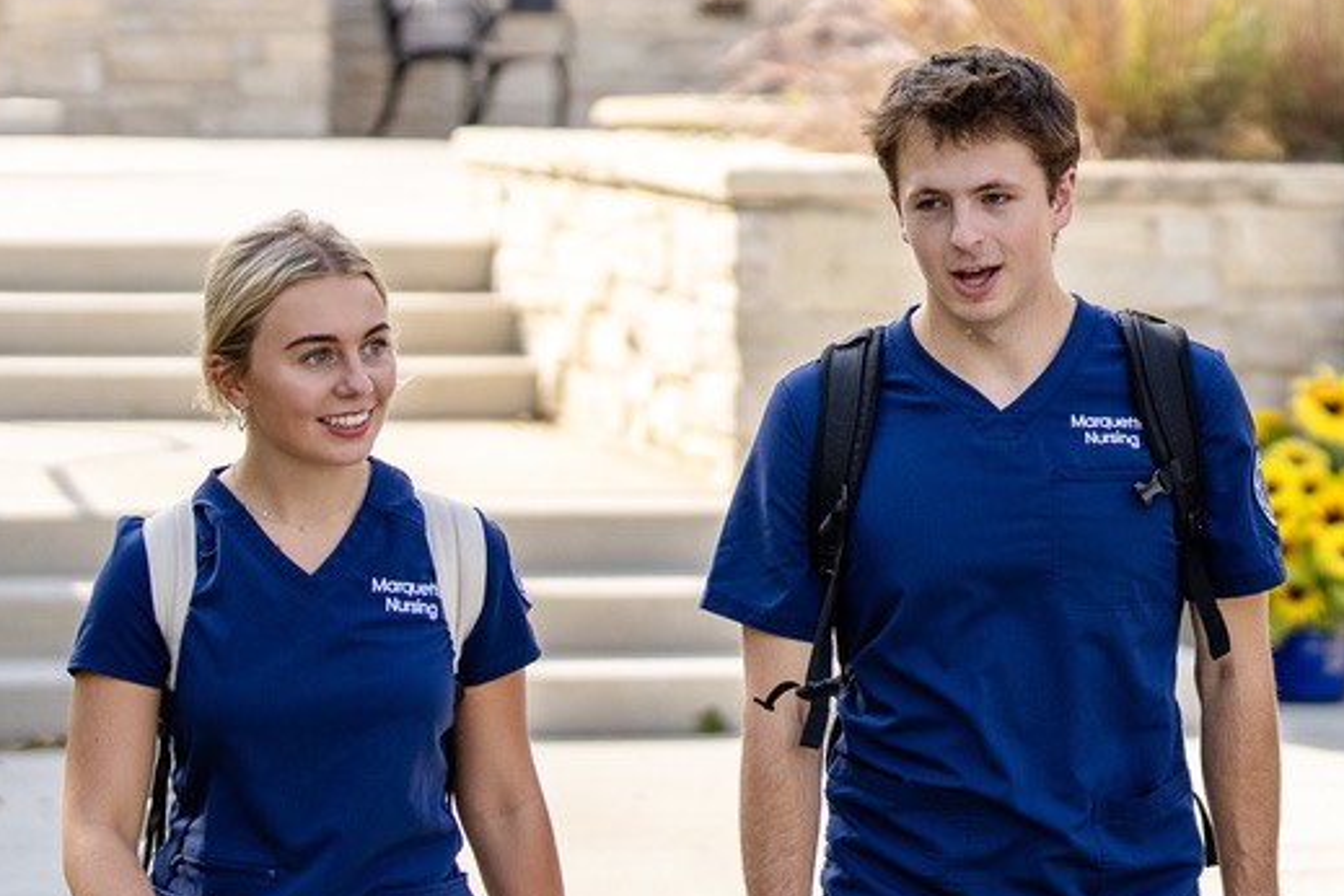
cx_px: 1564
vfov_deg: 7.4
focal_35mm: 185
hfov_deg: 10.9
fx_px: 6906
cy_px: 580
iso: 100
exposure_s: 1/6400
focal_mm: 50
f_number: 1.2
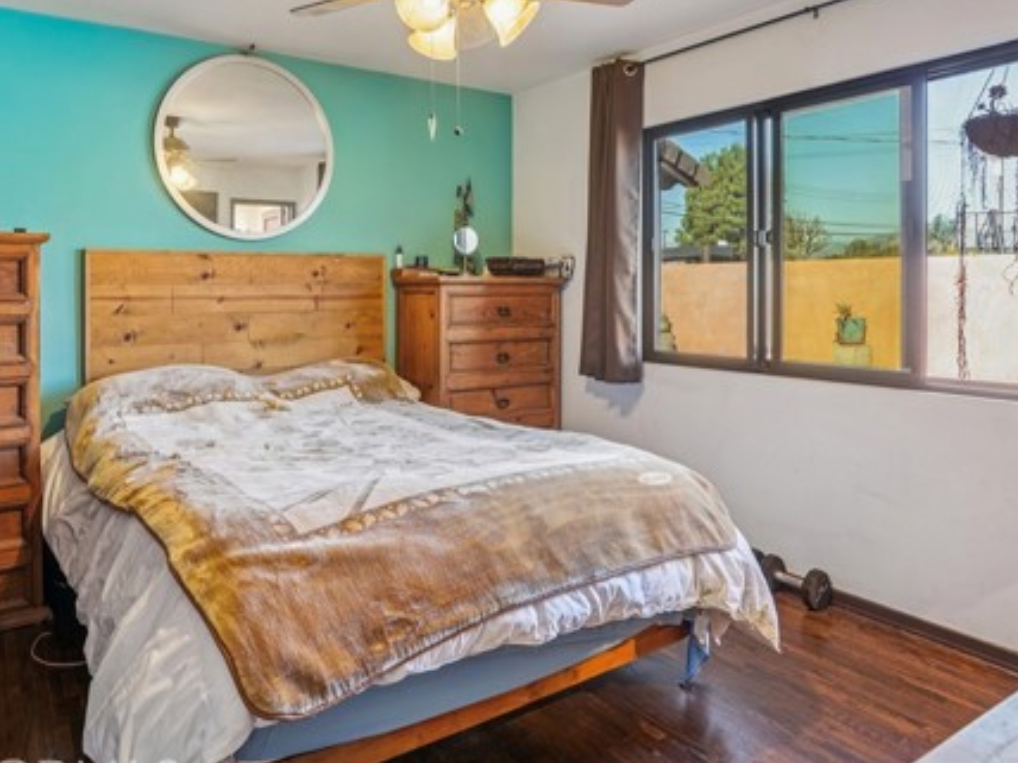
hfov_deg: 73.2
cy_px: 308
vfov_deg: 58.4
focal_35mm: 23
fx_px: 676
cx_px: 414
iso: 400
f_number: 8
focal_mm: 16
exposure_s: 1/3.33
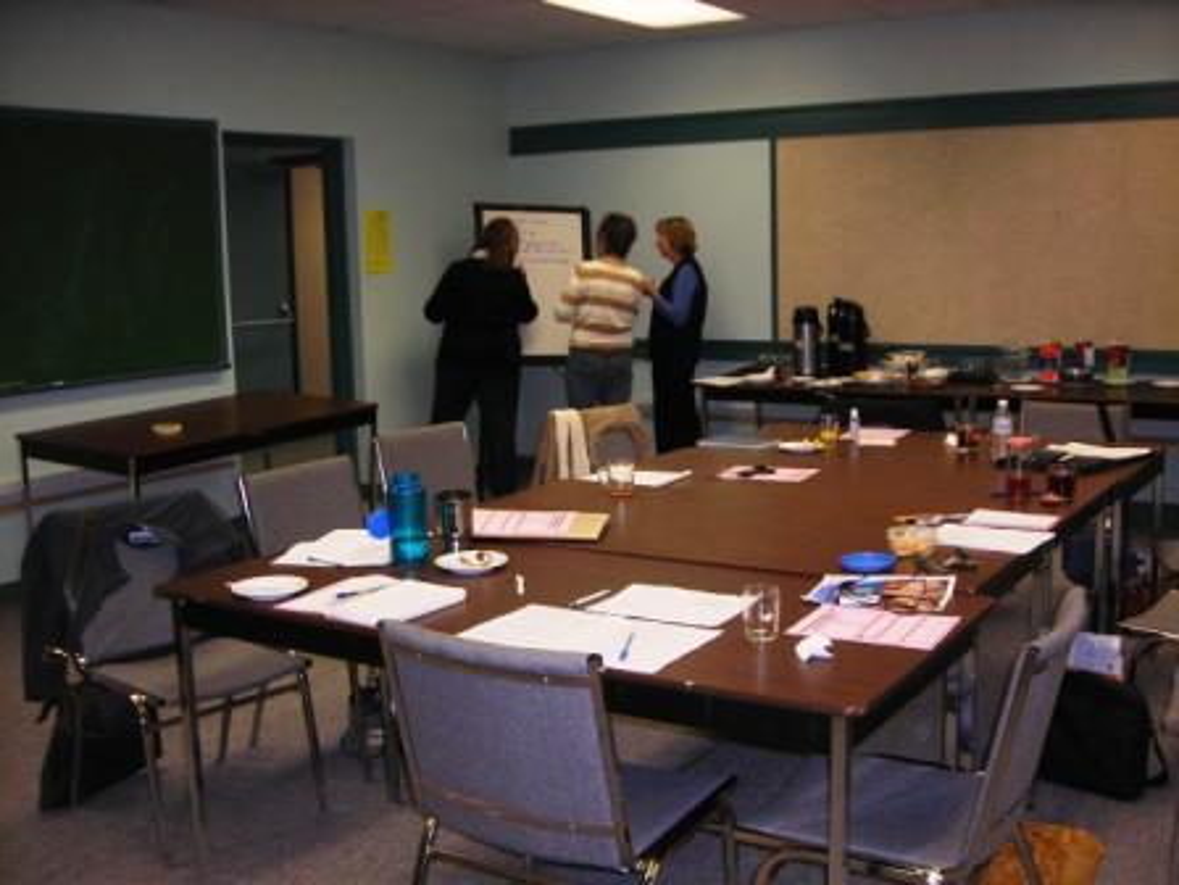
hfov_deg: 49.0
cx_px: 590
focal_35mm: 38
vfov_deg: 37.7
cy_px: 442
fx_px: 1294
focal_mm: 6.3
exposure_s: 1/60.1
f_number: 3.2
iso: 87
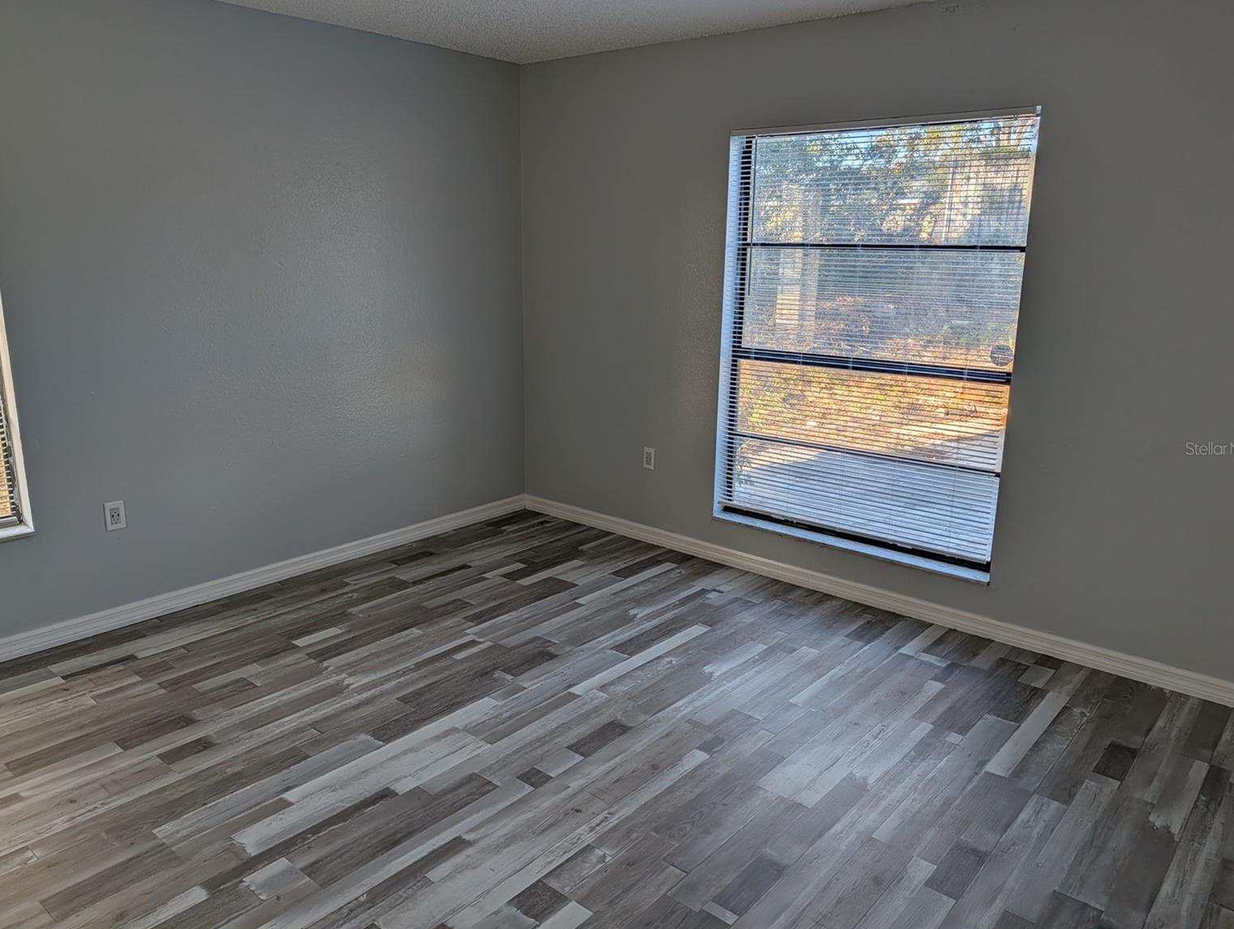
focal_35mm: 25
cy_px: 448
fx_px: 892
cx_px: 619
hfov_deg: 69.3
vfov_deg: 55.0
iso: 22
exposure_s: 1/641
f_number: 1.68
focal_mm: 6.9
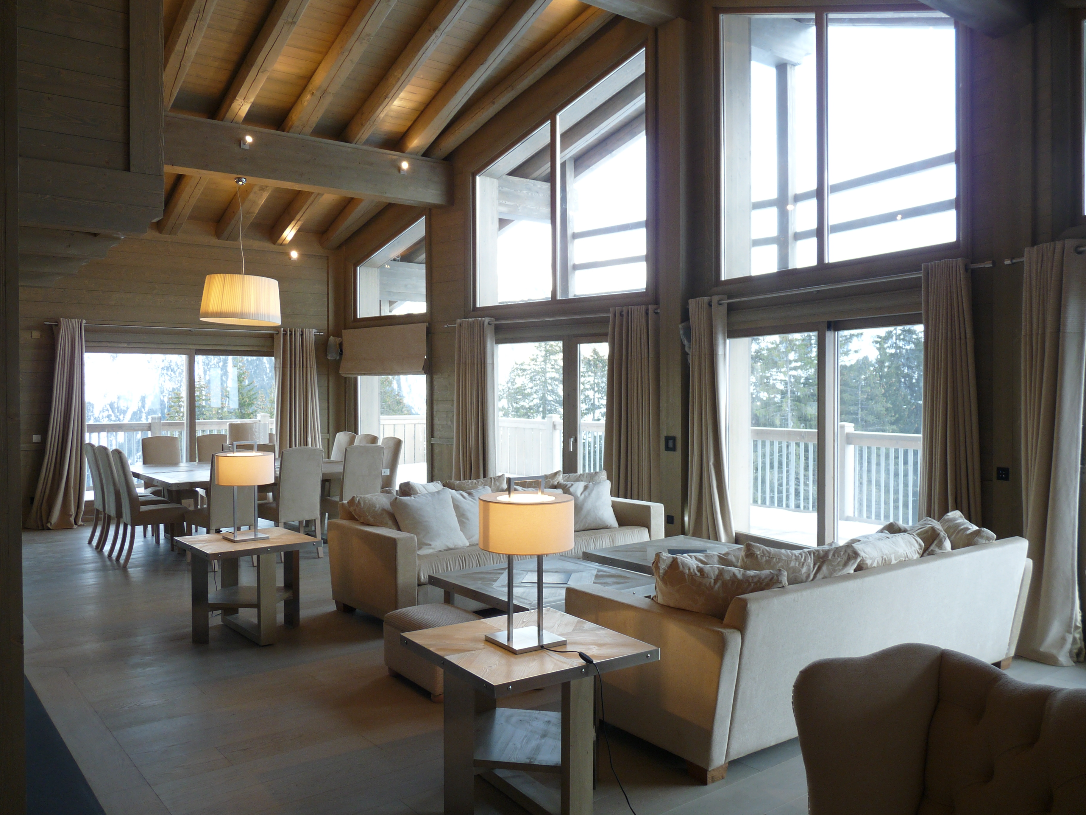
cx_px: 543
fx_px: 847
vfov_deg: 51.4
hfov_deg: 65.3
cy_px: 408
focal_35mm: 27
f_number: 2.8
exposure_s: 1/30
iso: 100
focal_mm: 4.8
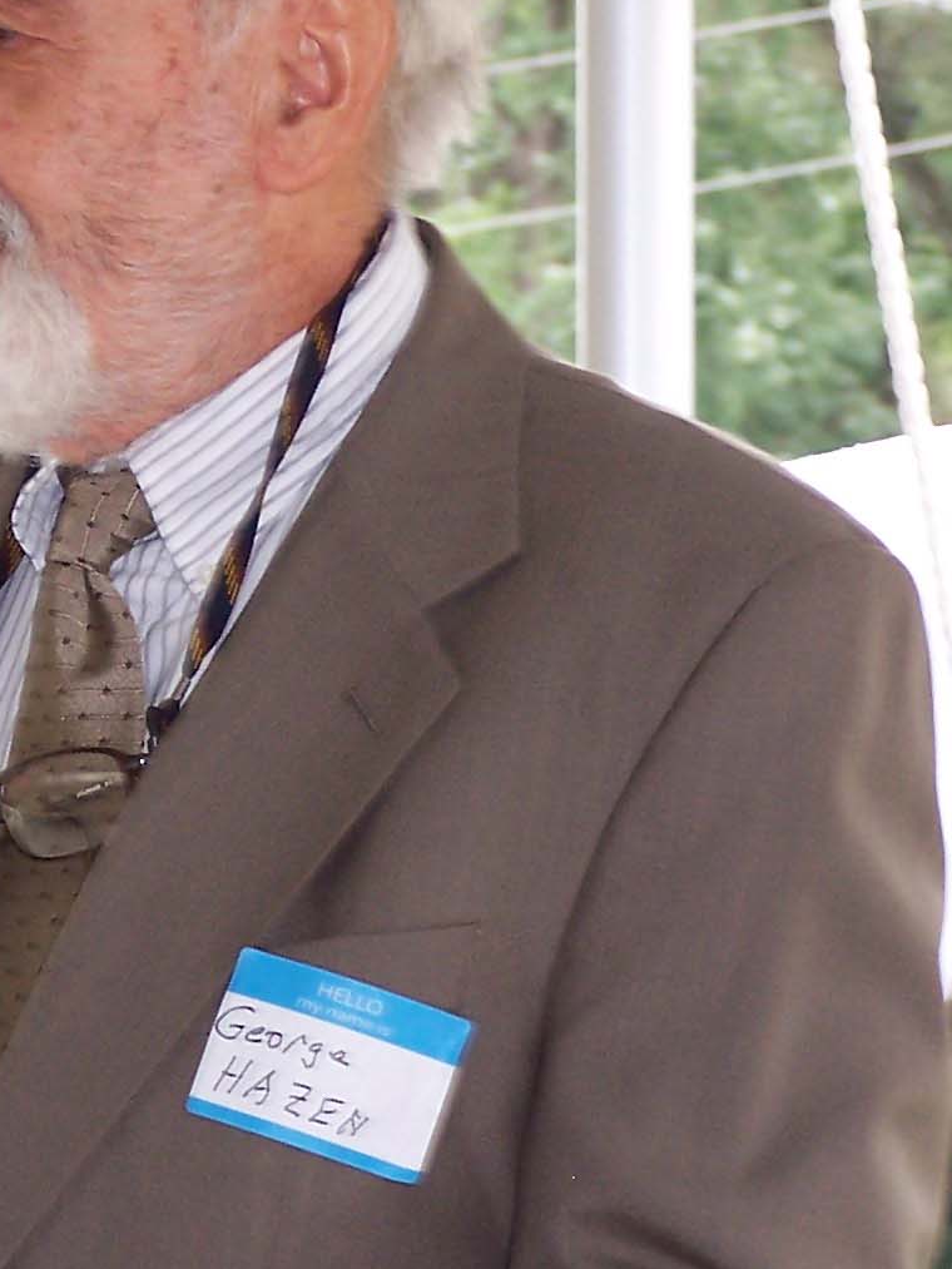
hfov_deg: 5.1
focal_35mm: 291
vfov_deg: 6.8
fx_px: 10668
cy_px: 651
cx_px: 10
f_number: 3.2
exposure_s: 1/125
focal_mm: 21.2
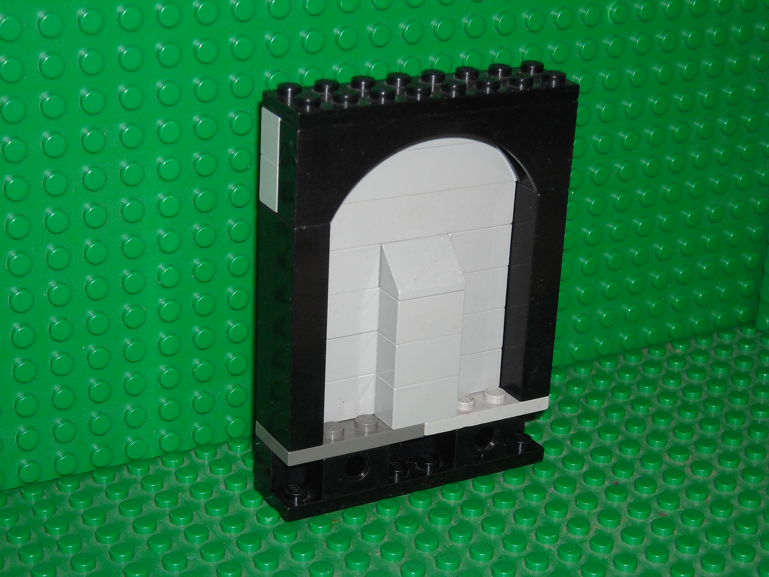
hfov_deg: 25.7
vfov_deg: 19.4
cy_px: 288
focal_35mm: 76
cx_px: 384
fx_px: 1688
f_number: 3.9
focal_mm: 12.3
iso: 200
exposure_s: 1/125
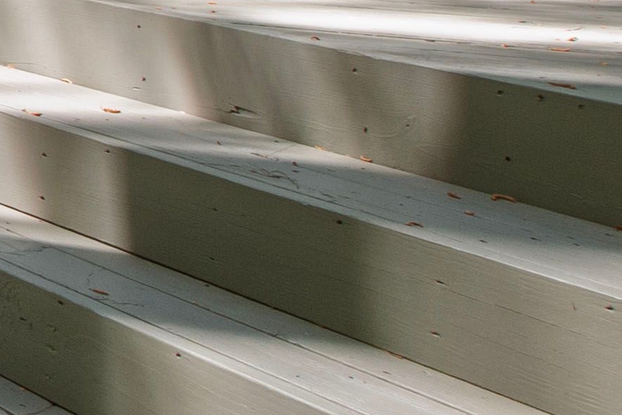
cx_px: -1044
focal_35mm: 95
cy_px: -211
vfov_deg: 13.5
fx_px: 1641
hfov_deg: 13.0
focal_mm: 10
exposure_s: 1/50
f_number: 8
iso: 250
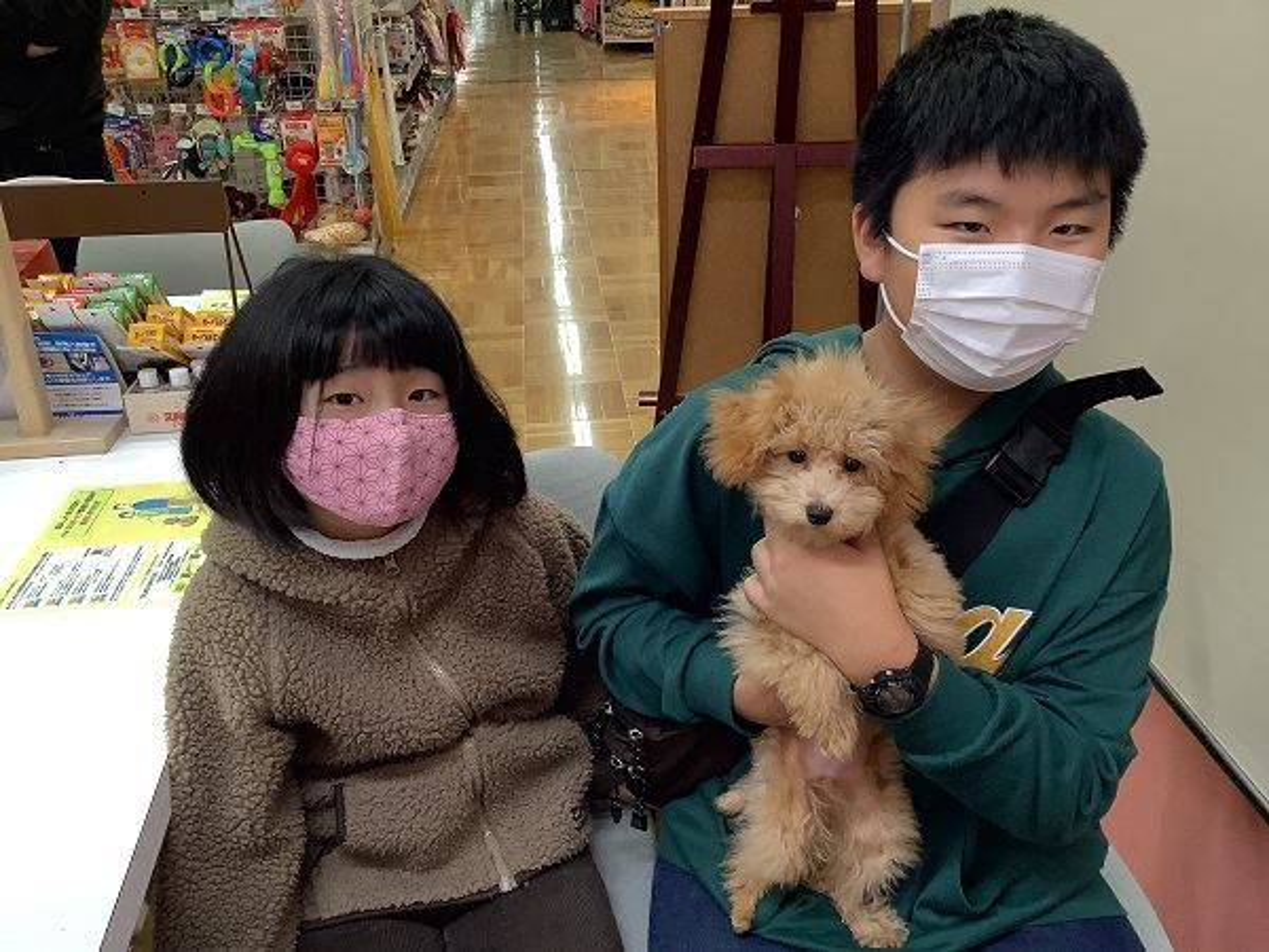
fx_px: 1136
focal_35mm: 31
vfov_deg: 45.4
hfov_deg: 58.4
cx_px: 634
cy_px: 476
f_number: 2.4
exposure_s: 1/50
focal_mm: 3.3
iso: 100
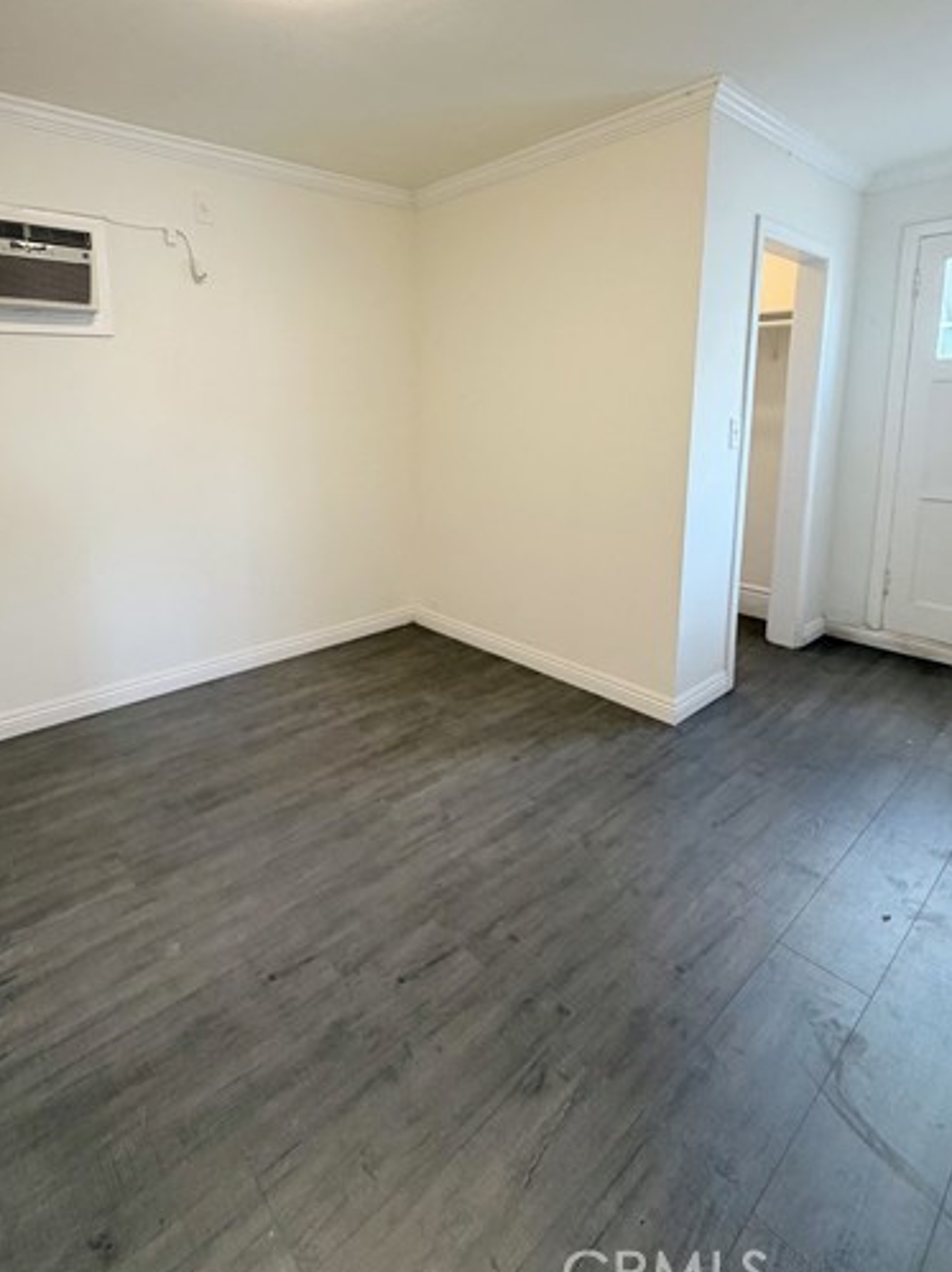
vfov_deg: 86.4
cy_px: 493
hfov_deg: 71.1
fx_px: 661
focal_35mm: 18
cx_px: 401
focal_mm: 2.22
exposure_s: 1/60
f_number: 2.2
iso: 200
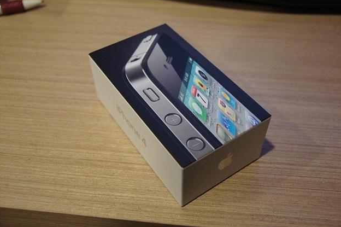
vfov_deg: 33.3
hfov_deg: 48.5
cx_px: 172
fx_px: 379
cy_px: 112
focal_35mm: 40
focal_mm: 26
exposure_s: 1/30
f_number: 4
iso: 1600
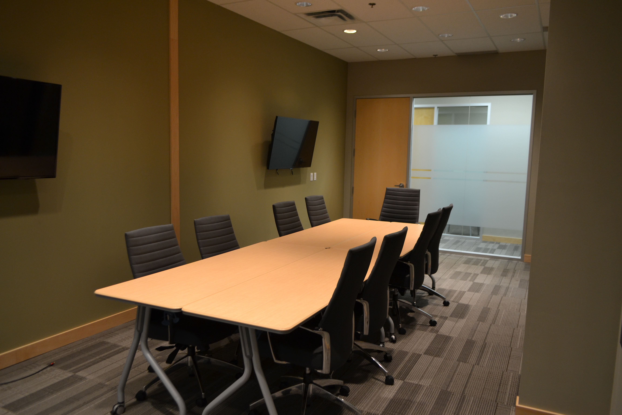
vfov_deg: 47.9
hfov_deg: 67.4
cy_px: 208
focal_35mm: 27
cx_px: 311
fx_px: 466
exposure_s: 1/40
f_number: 3.5
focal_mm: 18
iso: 400
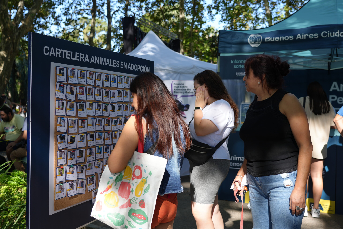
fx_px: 372
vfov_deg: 34.2
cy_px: 114
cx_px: 172
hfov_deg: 49.6
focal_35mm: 39
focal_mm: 39
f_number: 4
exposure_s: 1/250
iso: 100
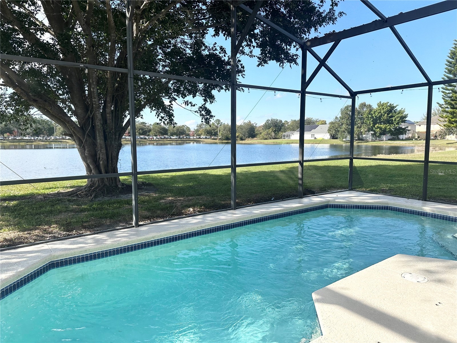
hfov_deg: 71.6
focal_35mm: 24
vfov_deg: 56.8
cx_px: 228
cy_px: 172
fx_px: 317
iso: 80
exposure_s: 1/1779
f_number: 1.78
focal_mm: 6.86
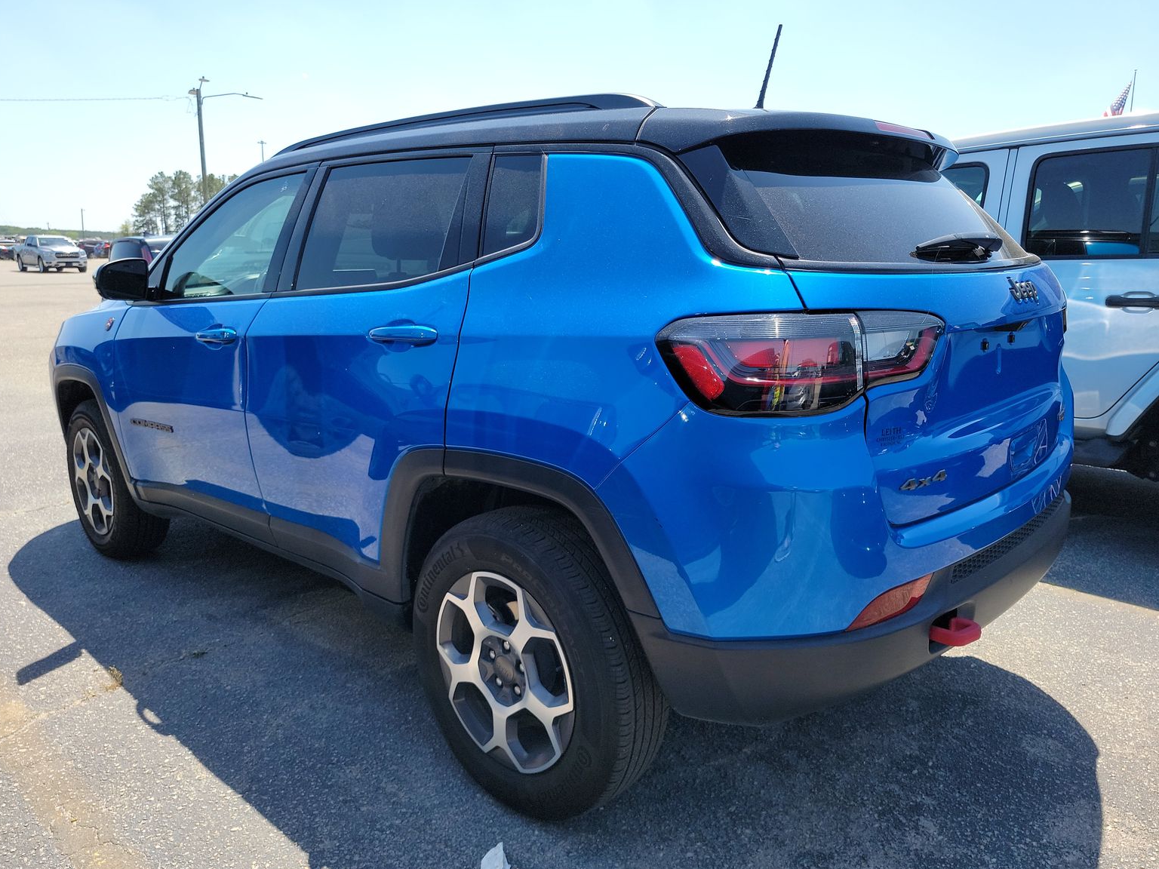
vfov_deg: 54.9
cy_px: 426
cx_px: 580
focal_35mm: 25
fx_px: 837
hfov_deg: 69.4
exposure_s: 1/398
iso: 50
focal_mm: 6.7
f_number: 1.8
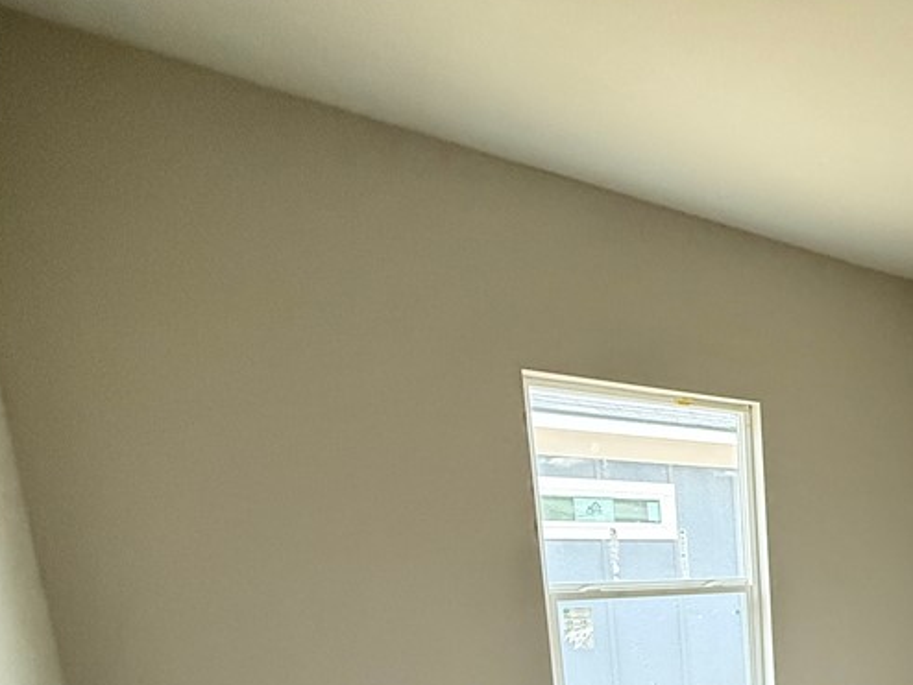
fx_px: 765
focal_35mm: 29
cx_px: 933
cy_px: 683
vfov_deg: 41.9
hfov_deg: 49.1
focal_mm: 2.22
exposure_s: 1/60
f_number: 2.2
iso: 500
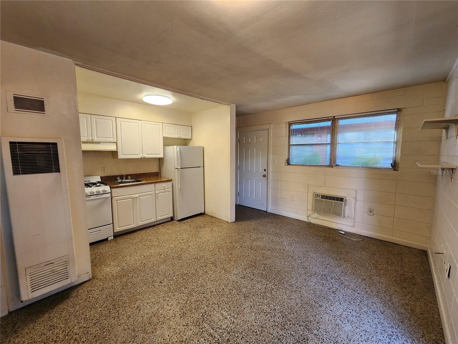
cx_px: 229
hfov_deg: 106.2
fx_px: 172
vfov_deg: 89.9
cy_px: 172
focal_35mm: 13
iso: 200
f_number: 2.2
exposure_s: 1/60
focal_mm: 2.2
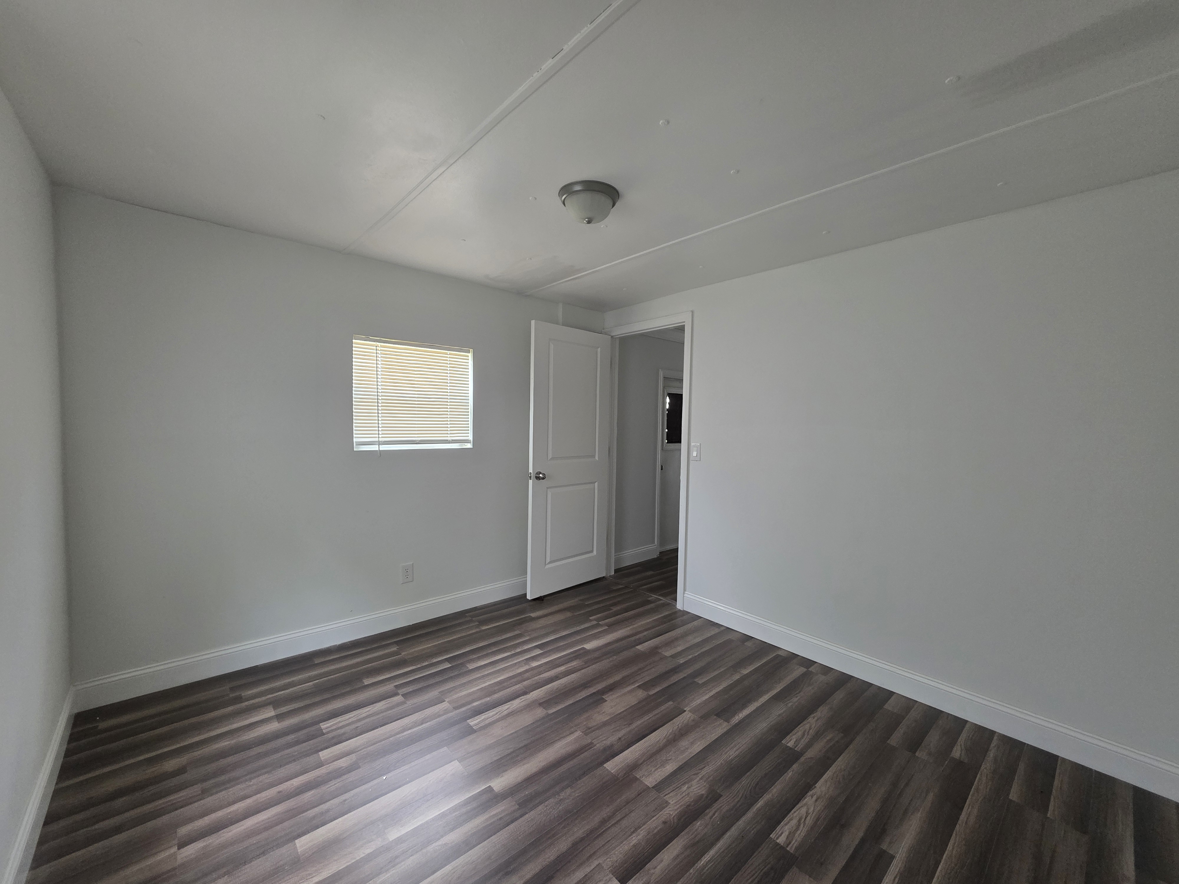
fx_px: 443
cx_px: 590
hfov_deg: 106.2
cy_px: 442
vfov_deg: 89.9
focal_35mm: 13
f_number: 1.9
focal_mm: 2.2
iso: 250
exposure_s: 1/120
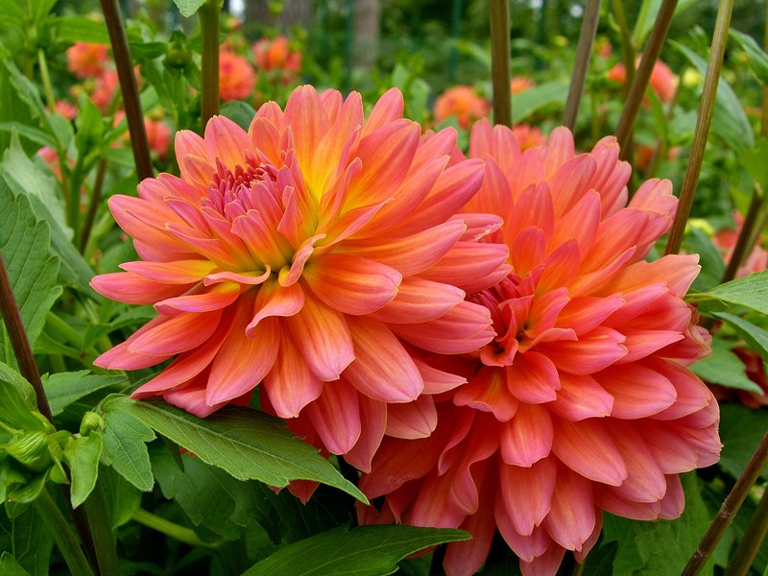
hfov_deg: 38.2
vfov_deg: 29.1
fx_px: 1109
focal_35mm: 50
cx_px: 384
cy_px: 288
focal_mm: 12.9
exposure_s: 1/80
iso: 50
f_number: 7.1
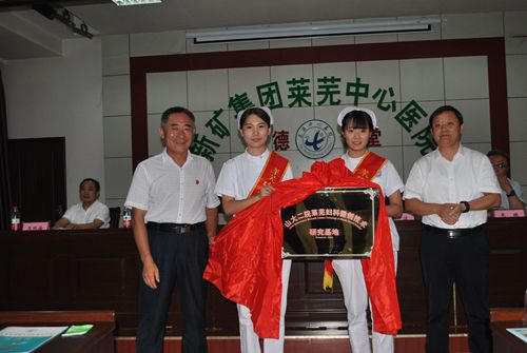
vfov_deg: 34.3
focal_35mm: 39
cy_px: 176
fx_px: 572
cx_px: 264
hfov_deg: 49.5
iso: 200
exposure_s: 1/60
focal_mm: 26
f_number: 4.2
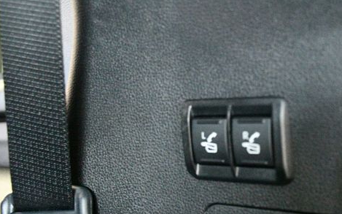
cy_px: 142
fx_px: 466
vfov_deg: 25.7
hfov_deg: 40.0
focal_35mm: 50
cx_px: 219
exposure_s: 1/13
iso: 12800
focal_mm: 24
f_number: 3.8
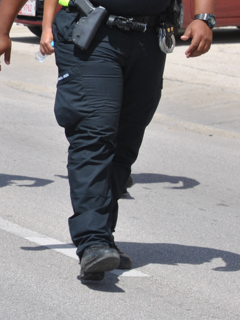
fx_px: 2310
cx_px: -211
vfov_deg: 7.9
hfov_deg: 5.8
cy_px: 87
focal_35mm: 250
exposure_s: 1/250
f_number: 8
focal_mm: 50
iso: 100
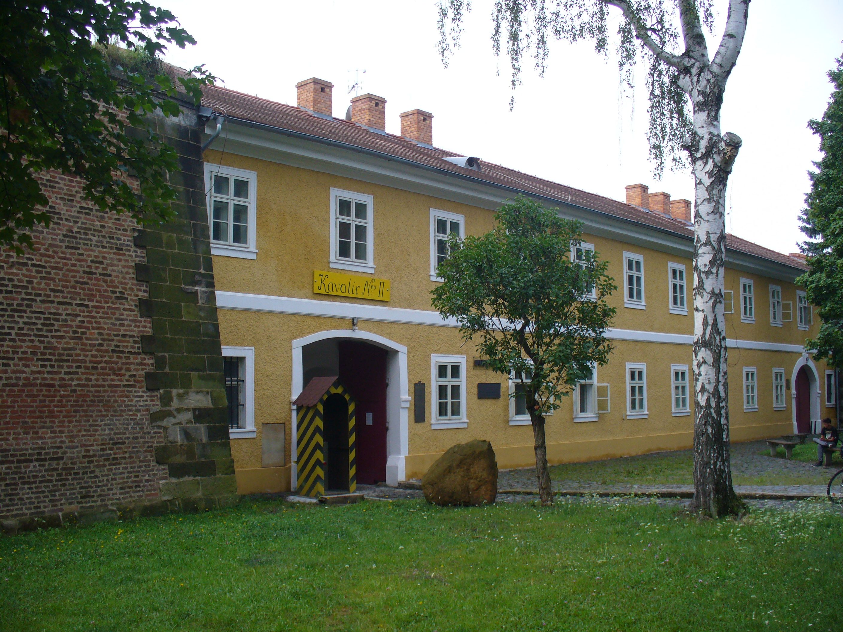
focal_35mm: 37
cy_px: 316
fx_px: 901
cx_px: 422
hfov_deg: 50.1
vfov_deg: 38.7
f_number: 2.8
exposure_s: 1/320
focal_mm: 6.1
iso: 80
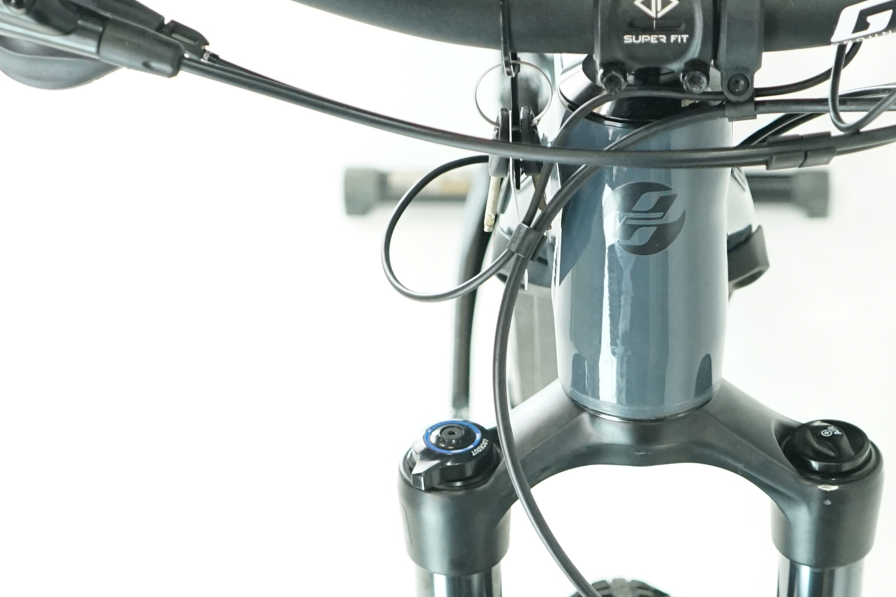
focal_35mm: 93
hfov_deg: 21.8
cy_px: 550
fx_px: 2314
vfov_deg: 14.5
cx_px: 636
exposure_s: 1/200
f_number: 4
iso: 2000
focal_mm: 33
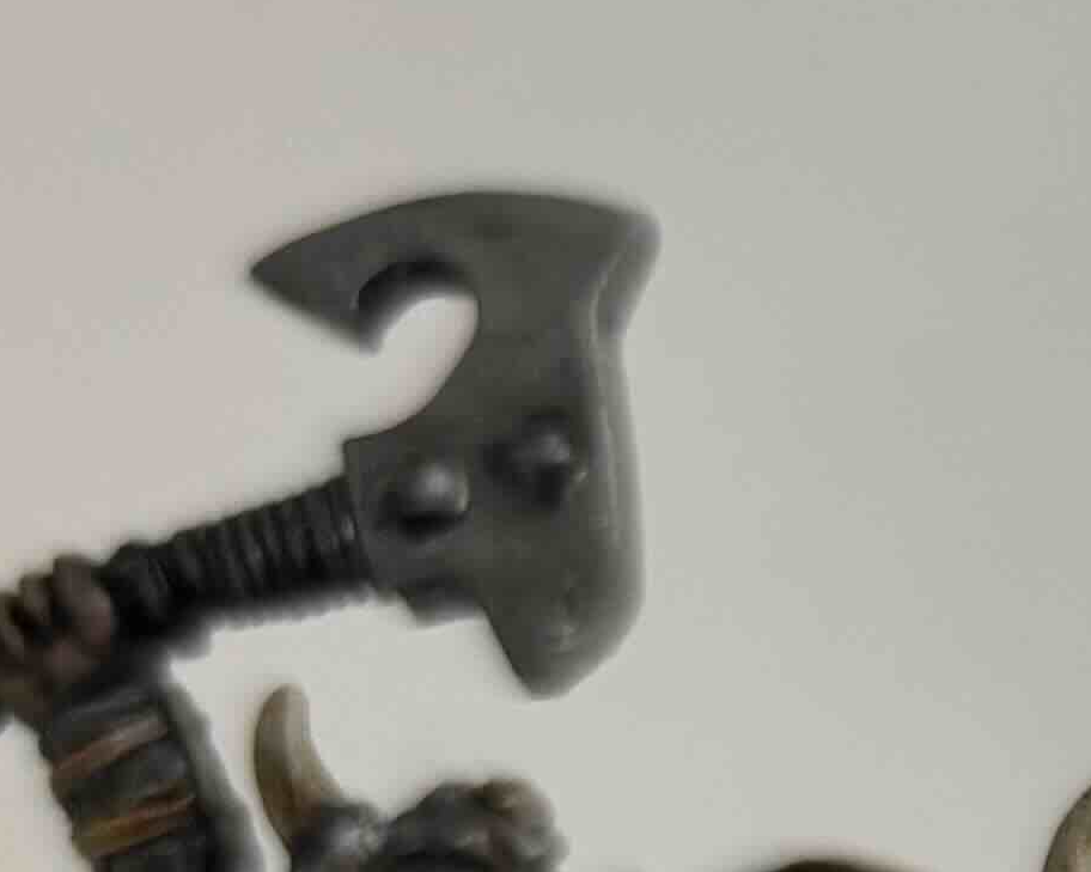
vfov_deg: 9.3
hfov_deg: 10.1
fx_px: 5132
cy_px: 1504
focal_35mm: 159
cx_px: 2895
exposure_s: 1/60
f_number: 1.6
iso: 100
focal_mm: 5.96
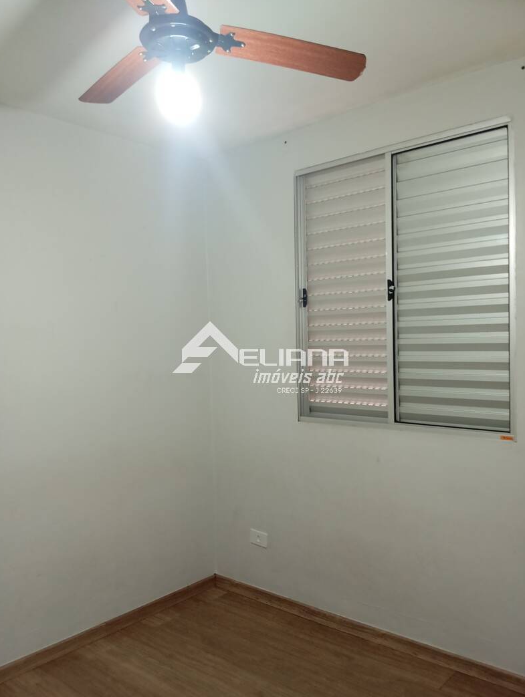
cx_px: 265
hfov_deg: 48.3
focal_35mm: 29
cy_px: 358
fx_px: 585
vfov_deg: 61.6
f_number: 1.8
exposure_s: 1/24
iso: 1508
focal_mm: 4.22
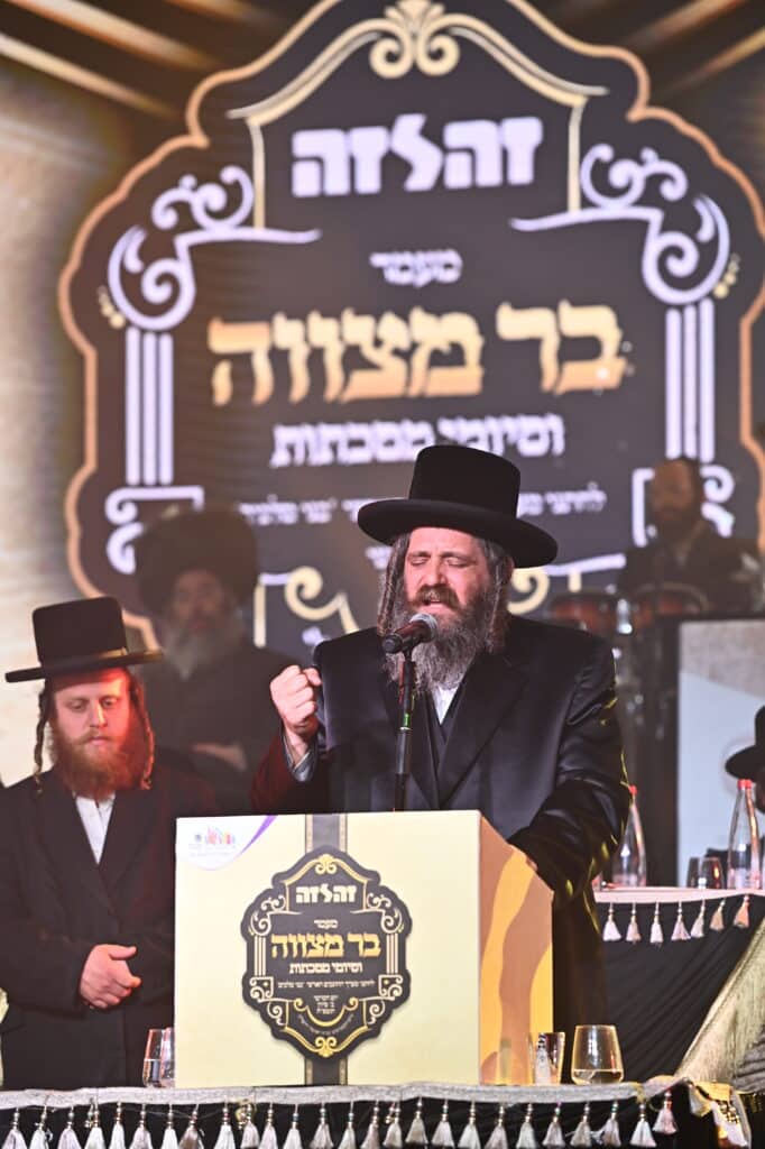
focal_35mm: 165
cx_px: 382
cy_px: 574
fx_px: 5263
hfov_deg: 8.3
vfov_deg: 12.5
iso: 1250
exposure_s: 1/250
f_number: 5
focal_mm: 165
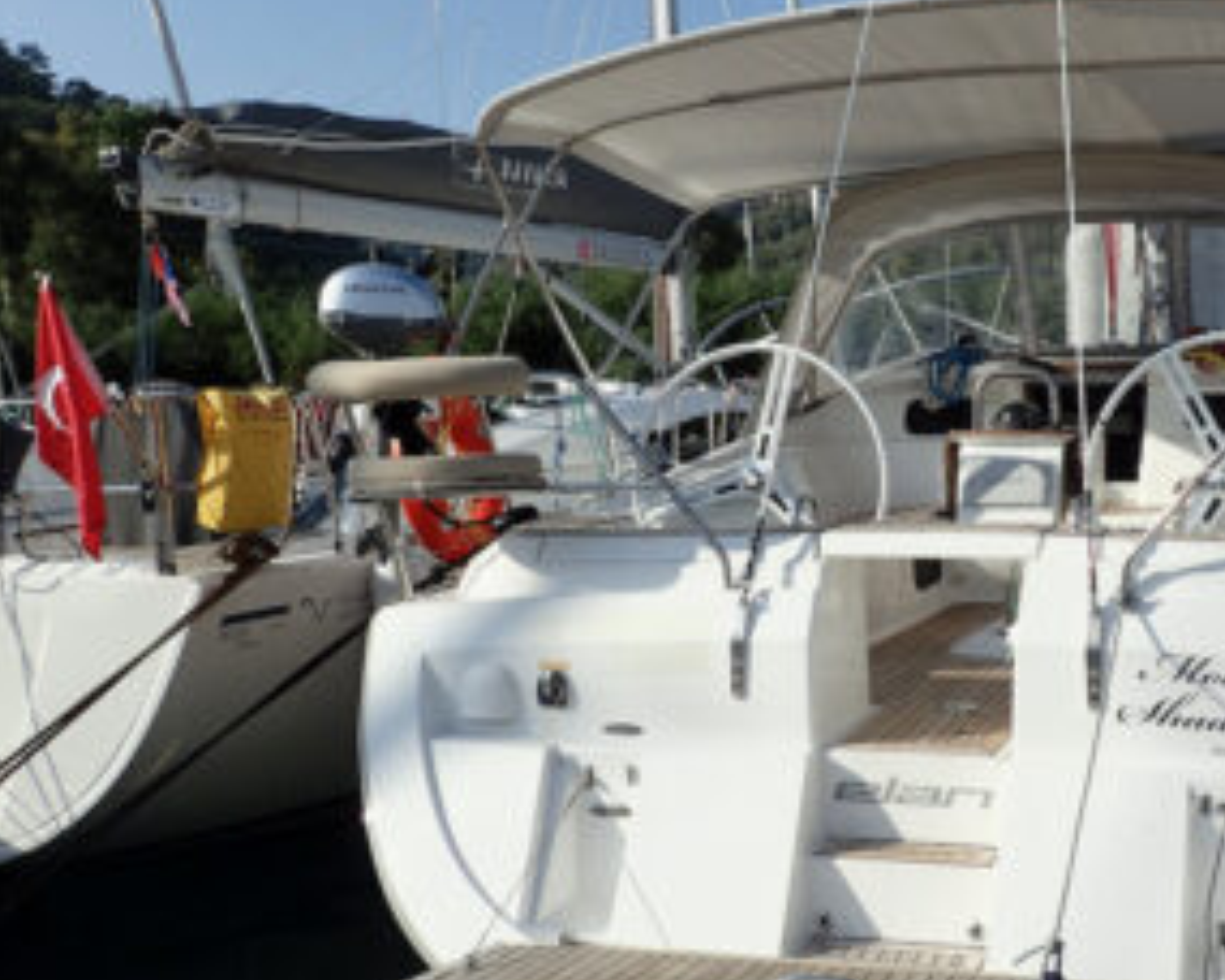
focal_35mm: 40
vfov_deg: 37.3
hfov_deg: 44.2
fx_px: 1450
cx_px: 922
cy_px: 529
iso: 100
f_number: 8
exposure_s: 1/250
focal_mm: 4.5
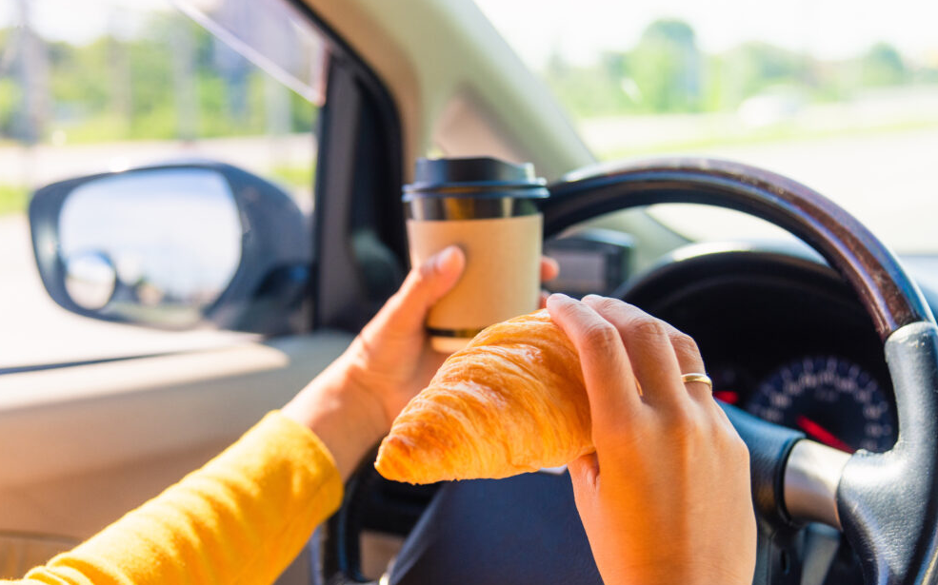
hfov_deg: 38.2
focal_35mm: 53
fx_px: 1354
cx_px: 451
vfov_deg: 24.4
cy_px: 322
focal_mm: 50
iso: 160
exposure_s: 1/200
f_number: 4
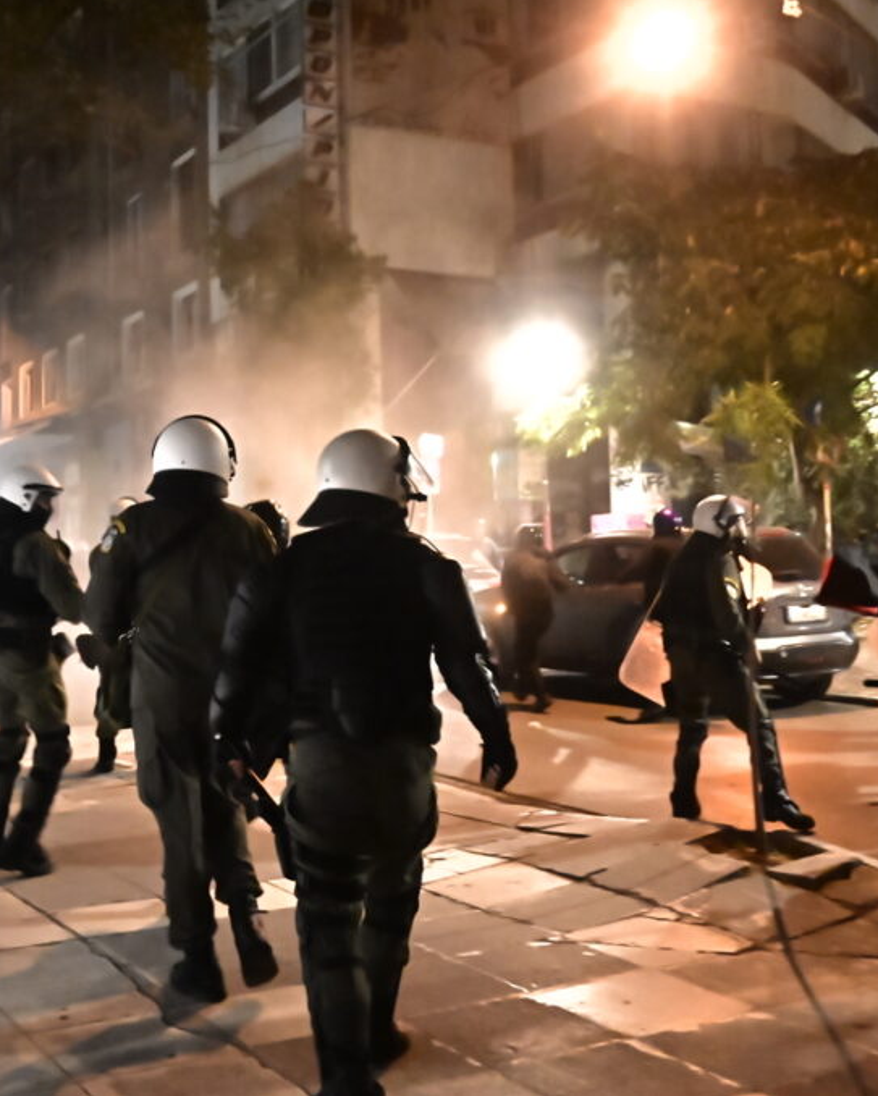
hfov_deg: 43.4
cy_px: 546
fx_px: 1104
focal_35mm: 34
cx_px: 427
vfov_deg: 52.8
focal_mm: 24
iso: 51200
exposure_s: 1/80
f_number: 4
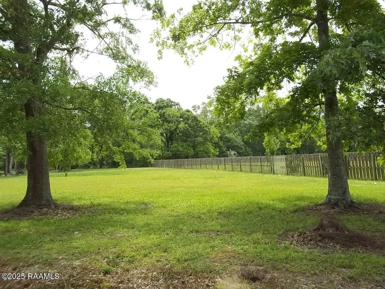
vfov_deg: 44.2
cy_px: 144
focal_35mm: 32
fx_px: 356
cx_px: 192
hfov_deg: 56.8
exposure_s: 1/160
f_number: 5.5
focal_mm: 5.7
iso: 80
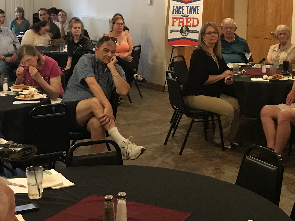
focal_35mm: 67
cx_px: 165
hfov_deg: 28.9
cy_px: 60
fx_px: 571
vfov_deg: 21.8
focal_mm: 3.99
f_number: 1.8
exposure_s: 1/15
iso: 100
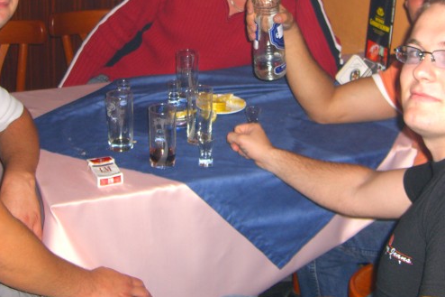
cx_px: 243
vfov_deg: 20.8
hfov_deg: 31.4
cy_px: 38
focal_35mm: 64
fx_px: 791
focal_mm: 7.9
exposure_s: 1/60
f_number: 2.8
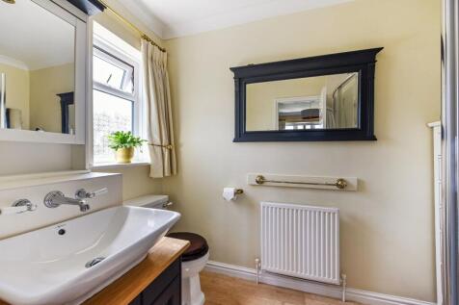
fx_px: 178
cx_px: 230
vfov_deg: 81.2
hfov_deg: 104.3
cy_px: 152
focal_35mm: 14
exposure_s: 1/60
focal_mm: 14
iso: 400
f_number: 8
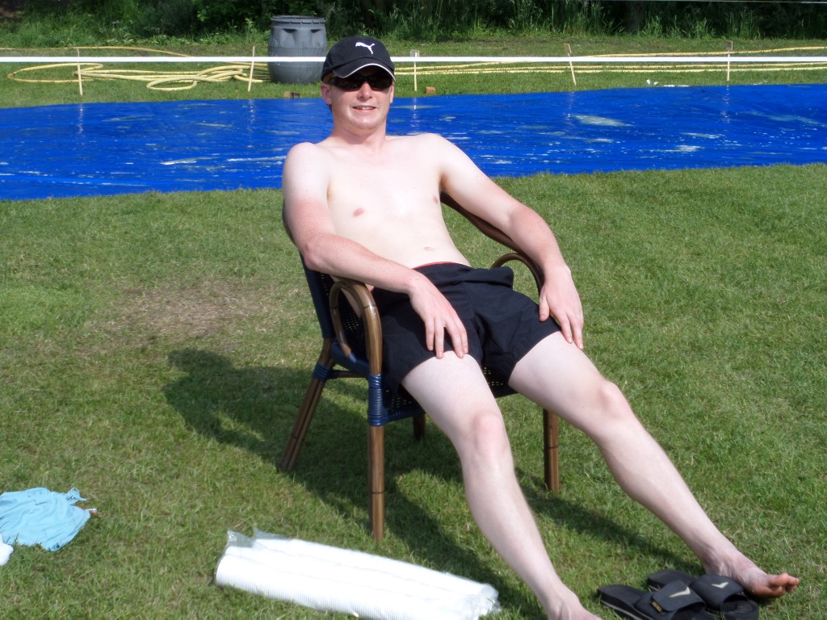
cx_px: 414
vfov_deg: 20.2
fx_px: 1744
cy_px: 310
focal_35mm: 73
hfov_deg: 26.7
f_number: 4.2
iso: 80
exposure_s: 1/750
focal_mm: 11.9
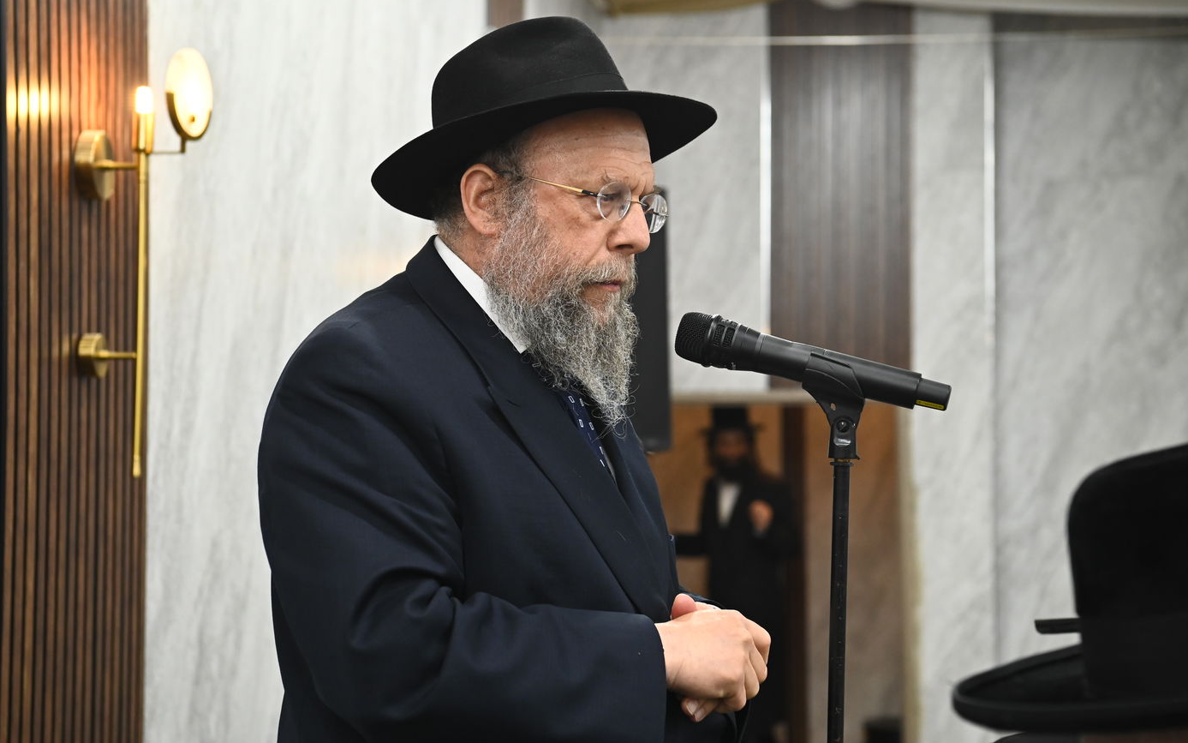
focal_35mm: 72
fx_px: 2331
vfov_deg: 18.1
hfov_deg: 28.6
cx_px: 594
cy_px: 350
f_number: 5
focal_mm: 70
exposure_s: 1/160
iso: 2000
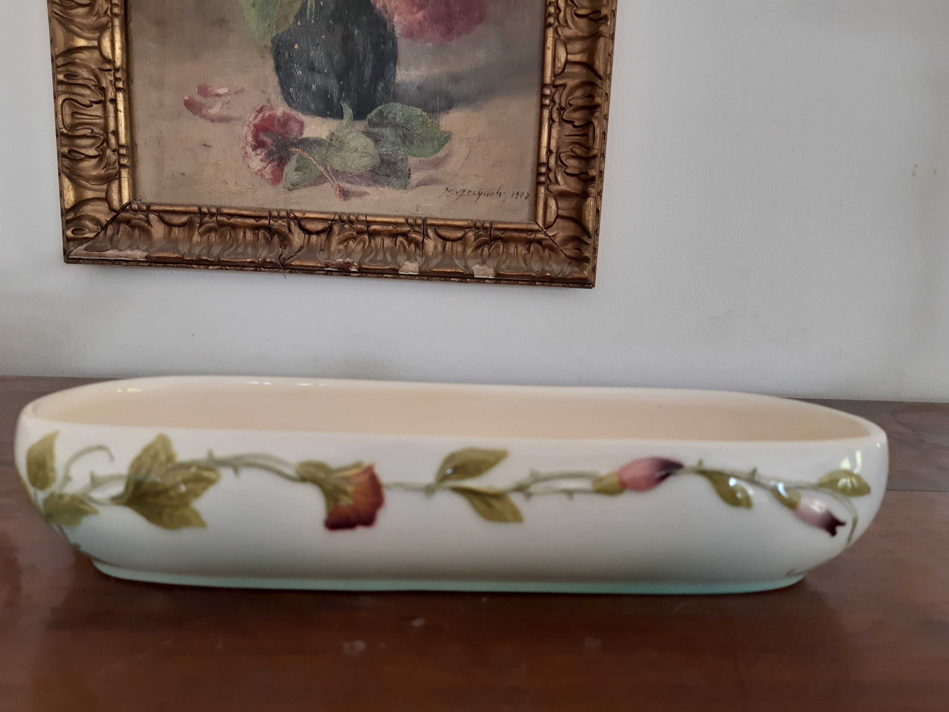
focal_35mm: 26
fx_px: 713
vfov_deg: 53.1
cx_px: 474
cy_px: 356
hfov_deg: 67.3
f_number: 1.7
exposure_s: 1/50
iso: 100
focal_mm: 3.92
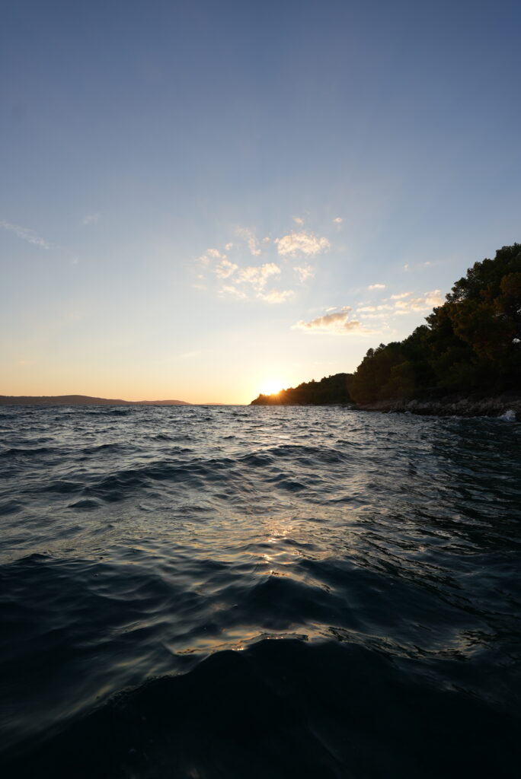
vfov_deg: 96.7
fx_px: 347
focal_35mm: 16
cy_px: 390
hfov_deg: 73.8
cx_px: 260
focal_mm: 16
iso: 100
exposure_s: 1/320
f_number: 4.5
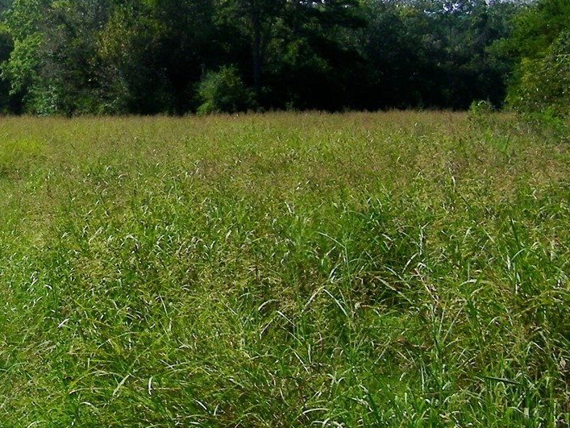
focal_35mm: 76
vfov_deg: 19.1
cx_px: -69
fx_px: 1252
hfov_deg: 23.9
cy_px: 60
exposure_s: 1/500
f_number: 7
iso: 80
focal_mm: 5
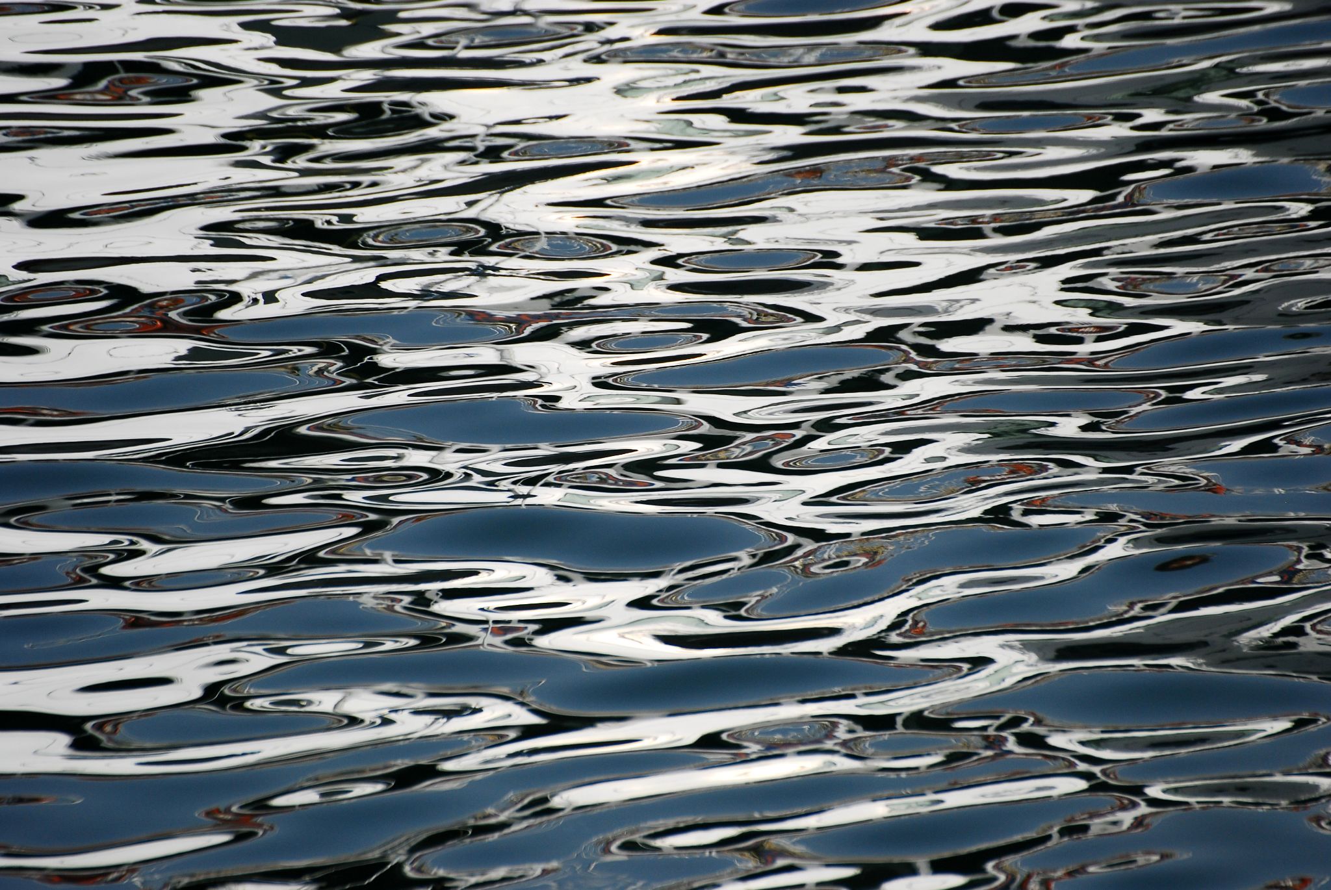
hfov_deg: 4.6
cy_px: 445
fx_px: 16654
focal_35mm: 450
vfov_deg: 3.1
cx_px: 666
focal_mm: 300
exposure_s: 1/640
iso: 200
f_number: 5.6
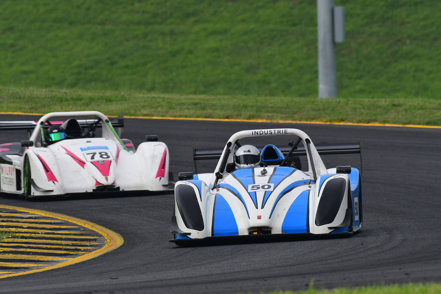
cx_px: 220
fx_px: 9190
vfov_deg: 1.8
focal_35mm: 750
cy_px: 147
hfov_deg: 2.7
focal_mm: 500
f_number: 10
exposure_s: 1/640
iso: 800
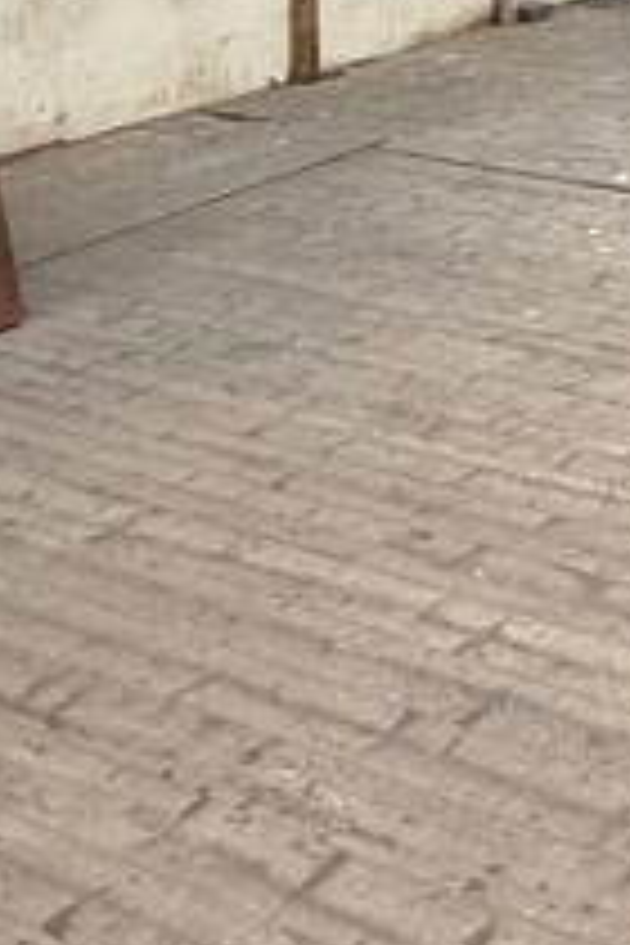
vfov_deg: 23.8
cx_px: 1346
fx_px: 1864
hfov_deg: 14.8
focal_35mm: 71
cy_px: -392
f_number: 2.2
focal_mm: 2.22
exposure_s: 1/99
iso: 160
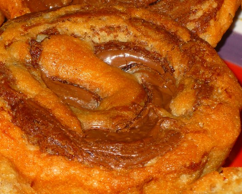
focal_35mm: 222
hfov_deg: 8.7
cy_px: 128
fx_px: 1589
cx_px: 96
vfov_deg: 7.0
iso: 100
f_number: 5.8
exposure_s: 1/60
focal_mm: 18.6
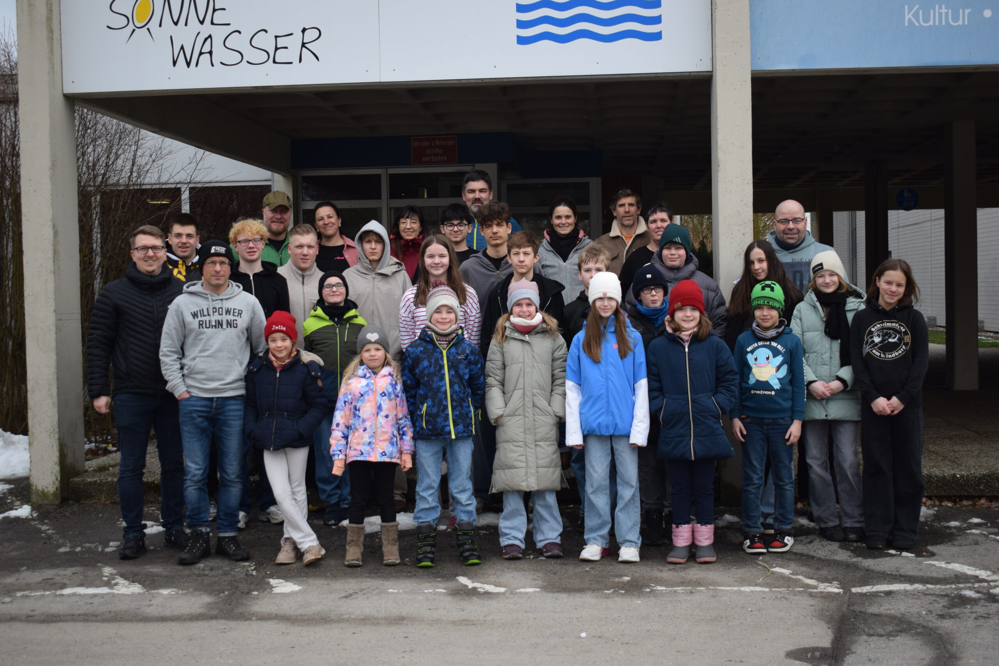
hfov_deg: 41.1
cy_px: 333
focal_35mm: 48
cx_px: 500
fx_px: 1332
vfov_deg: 28.1
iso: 400
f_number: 4.5
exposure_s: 1/1250
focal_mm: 32
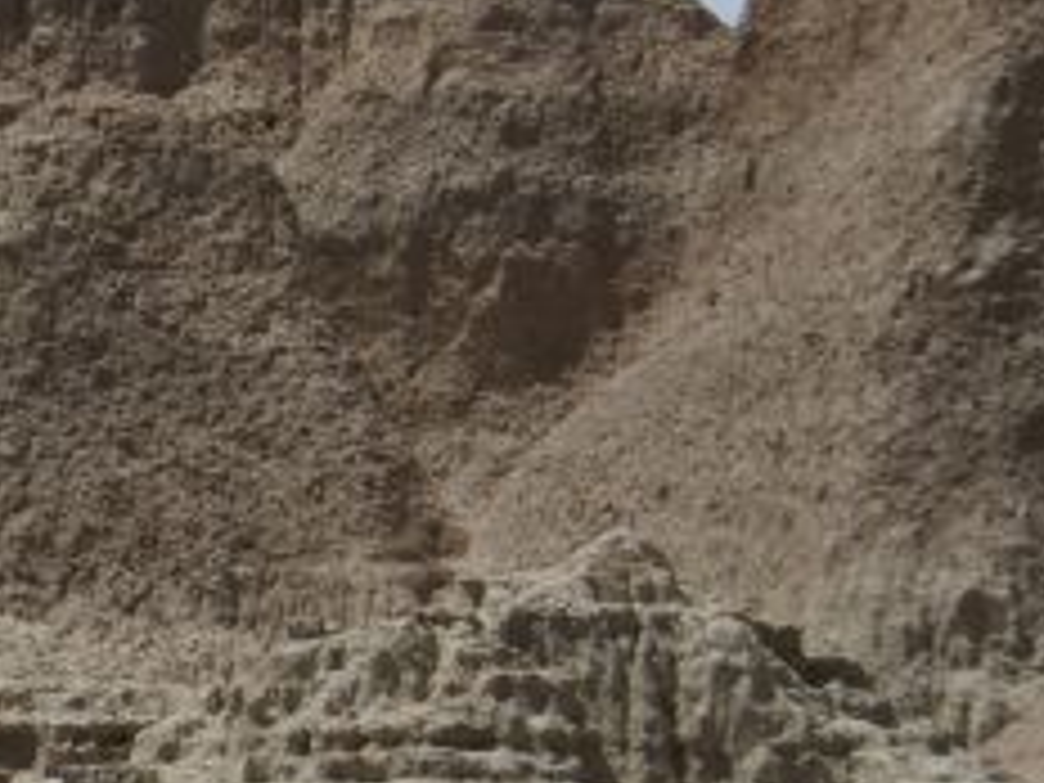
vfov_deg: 4.3
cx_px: -508
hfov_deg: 5.6
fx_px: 10526
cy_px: 392
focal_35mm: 349
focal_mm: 70
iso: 100
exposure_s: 1/160
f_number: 11
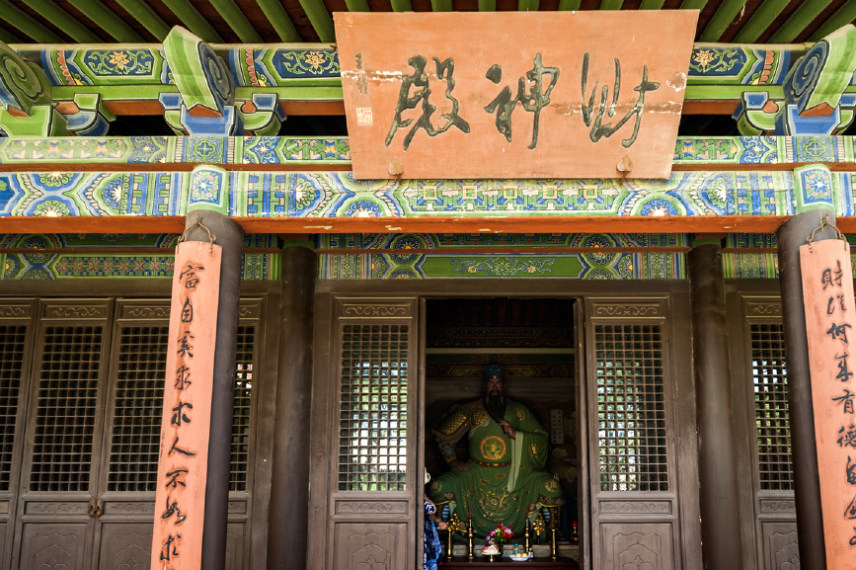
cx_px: 486
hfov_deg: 89.5
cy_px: 359
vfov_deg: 66.2
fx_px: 428
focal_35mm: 18
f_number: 5.6
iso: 200
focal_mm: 13
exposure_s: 1/20
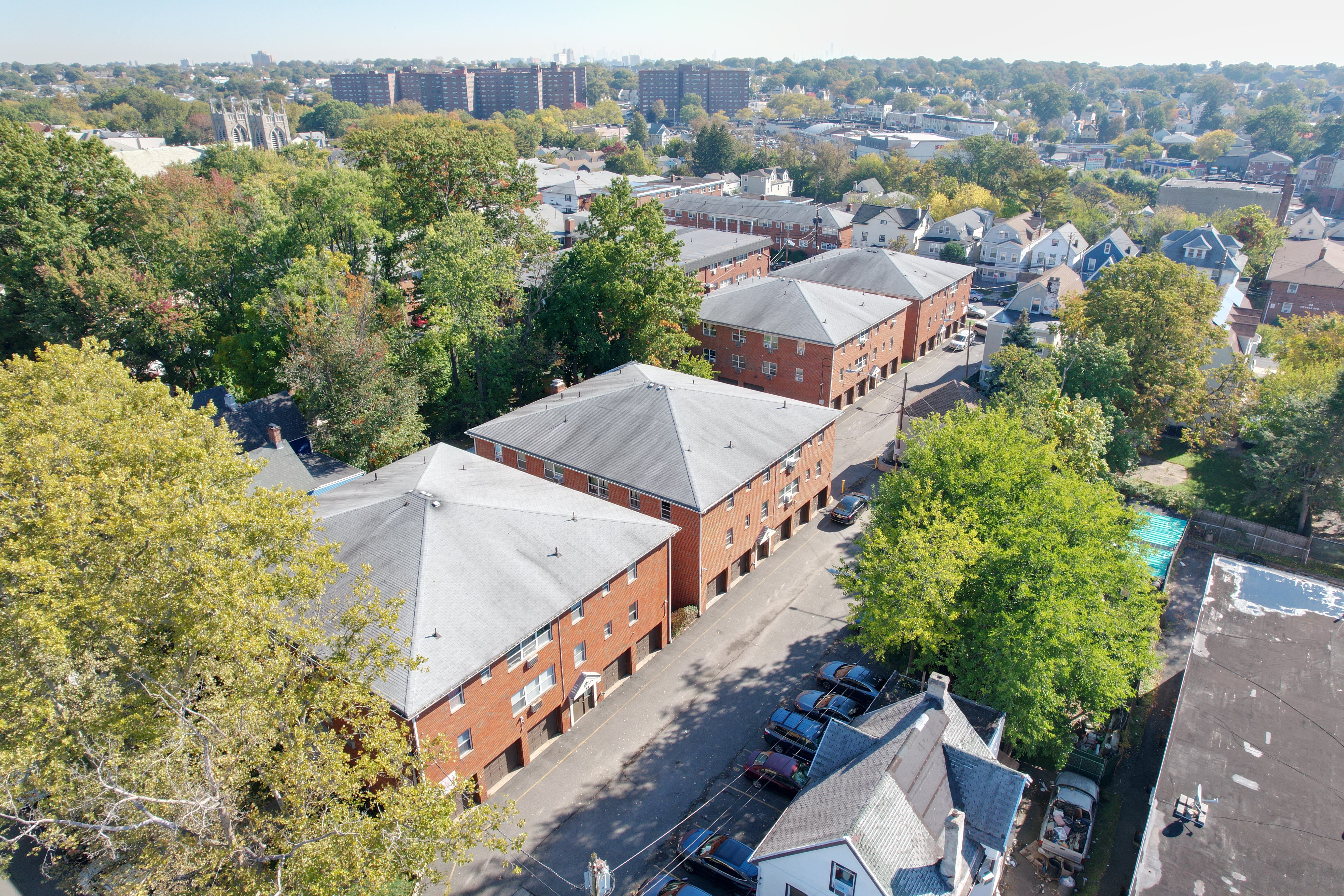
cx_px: 672
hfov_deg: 78.6
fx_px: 821
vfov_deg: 57.2
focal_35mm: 22
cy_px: 448
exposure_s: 1/1000
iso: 100
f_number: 2.8
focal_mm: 8.38
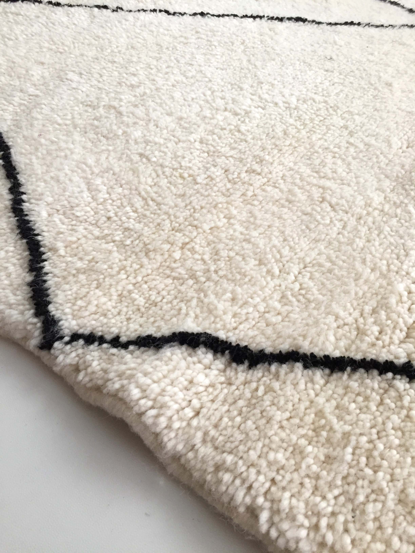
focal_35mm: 29
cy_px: 276
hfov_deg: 48.2
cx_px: 208
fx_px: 464
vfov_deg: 61.7
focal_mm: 4.15
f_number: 2.2
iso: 160
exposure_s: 1/33
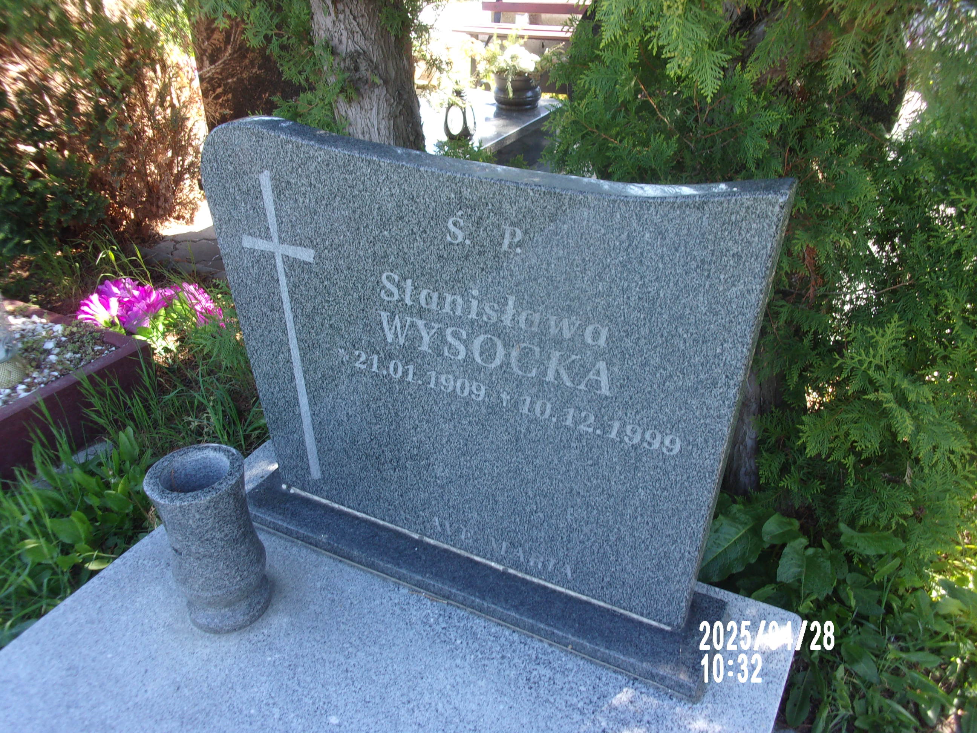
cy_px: 366
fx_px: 790
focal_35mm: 28
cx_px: 488
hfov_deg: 63.4
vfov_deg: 49.7
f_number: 3.9
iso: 80
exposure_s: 1/45
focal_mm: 5.1
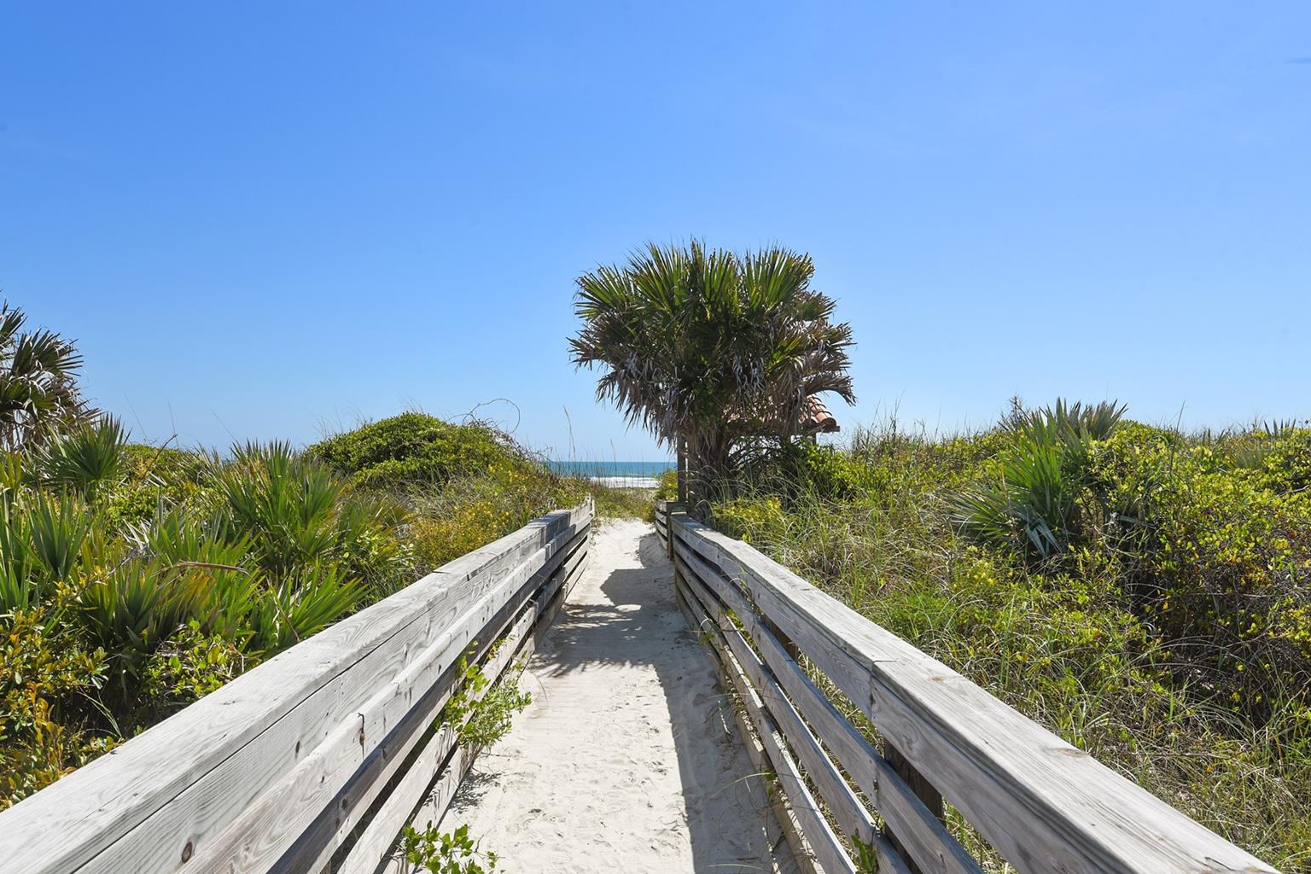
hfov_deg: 71.5
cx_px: 641
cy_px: 444
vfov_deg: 51.3
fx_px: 910
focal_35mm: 25
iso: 160
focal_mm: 24
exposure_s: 1/500
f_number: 10
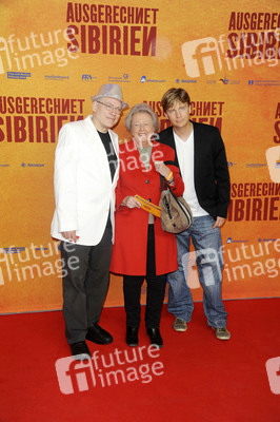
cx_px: 140
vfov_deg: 43.6
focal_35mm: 45
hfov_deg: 29.8
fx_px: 526
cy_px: 211
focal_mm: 45
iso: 640
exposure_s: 1/200
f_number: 6.3
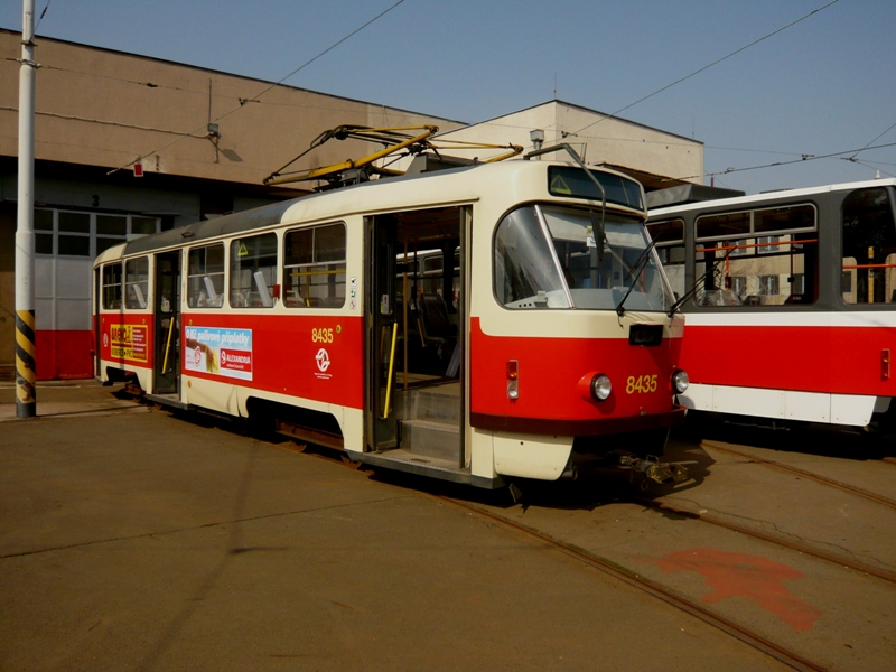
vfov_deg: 49.7
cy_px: 336
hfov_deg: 63.4
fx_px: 725
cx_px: 448
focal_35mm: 28
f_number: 8
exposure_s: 1/400
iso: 200
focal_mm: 4.6
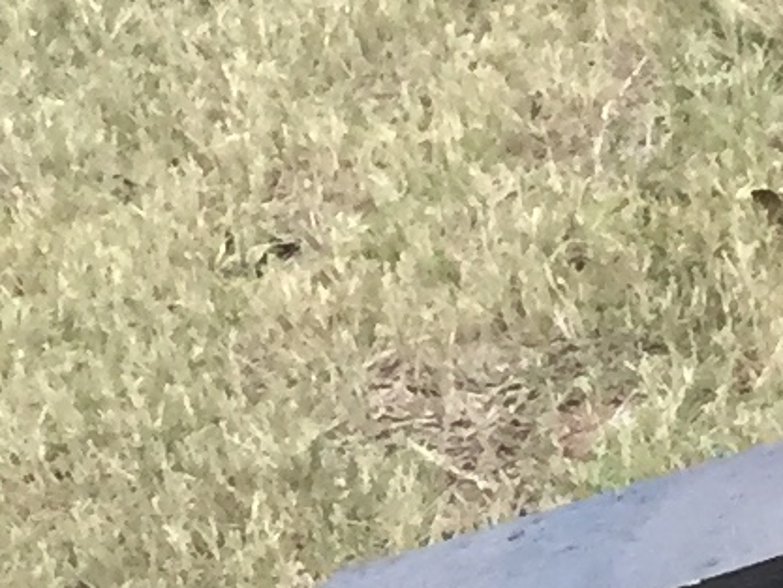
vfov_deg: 6.4
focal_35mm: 227
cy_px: 958
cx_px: 3059
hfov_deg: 6.9
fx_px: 5136
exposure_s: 1/30
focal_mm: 4.15
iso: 32
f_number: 2.2
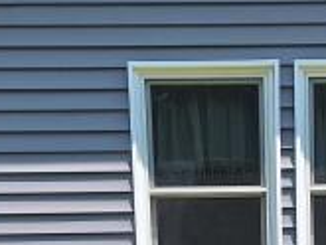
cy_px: 377
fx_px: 839
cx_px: 261
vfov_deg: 15.3
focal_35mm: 89
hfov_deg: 21.7
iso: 40
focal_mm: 5.54
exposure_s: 1/2481
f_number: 1.8
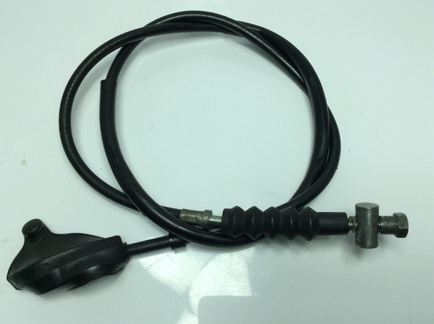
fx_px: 401
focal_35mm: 32
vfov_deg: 44.0
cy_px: 162
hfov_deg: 56.9
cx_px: 217
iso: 32
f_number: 2.4
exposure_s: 1/515
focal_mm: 3.3
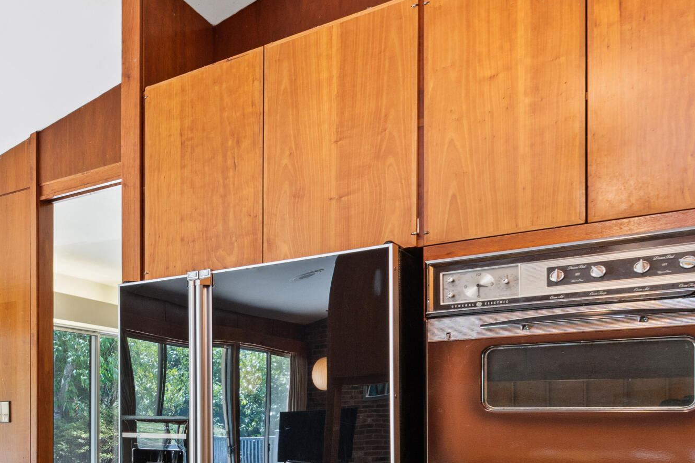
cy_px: 422
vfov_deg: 36.3
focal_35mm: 34
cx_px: -37
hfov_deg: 44.9
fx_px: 656
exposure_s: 1/1.67
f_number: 8
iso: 100
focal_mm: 10
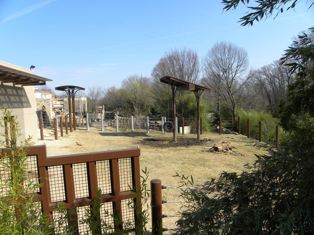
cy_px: 118
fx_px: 236
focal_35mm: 26
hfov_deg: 67.3
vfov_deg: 53.1
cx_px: 157
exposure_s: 1/286
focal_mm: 4.6
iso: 64
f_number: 5
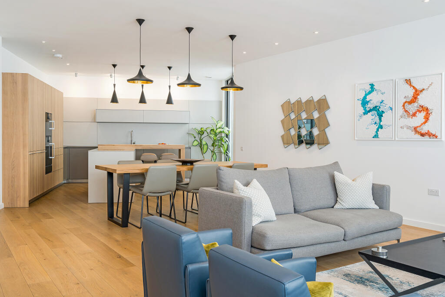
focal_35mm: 32
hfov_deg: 58.7
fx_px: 396
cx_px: 222
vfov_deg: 41.1
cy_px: 148
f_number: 8
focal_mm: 32
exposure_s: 1/10
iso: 400
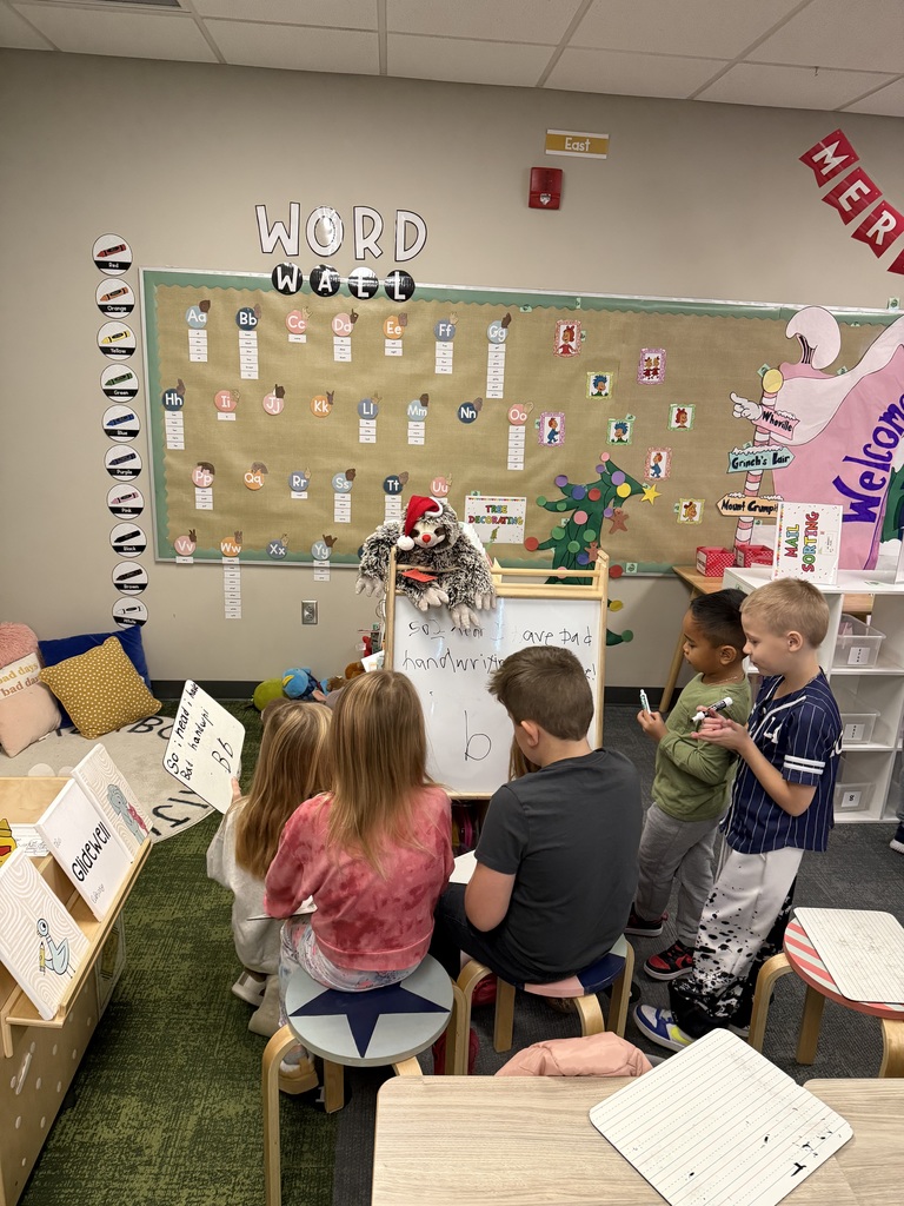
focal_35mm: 24
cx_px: 452
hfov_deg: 56.8
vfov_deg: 71.6
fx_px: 836
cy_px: 603
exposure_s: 1/60
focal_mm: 6.76
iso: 400
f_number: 1.78
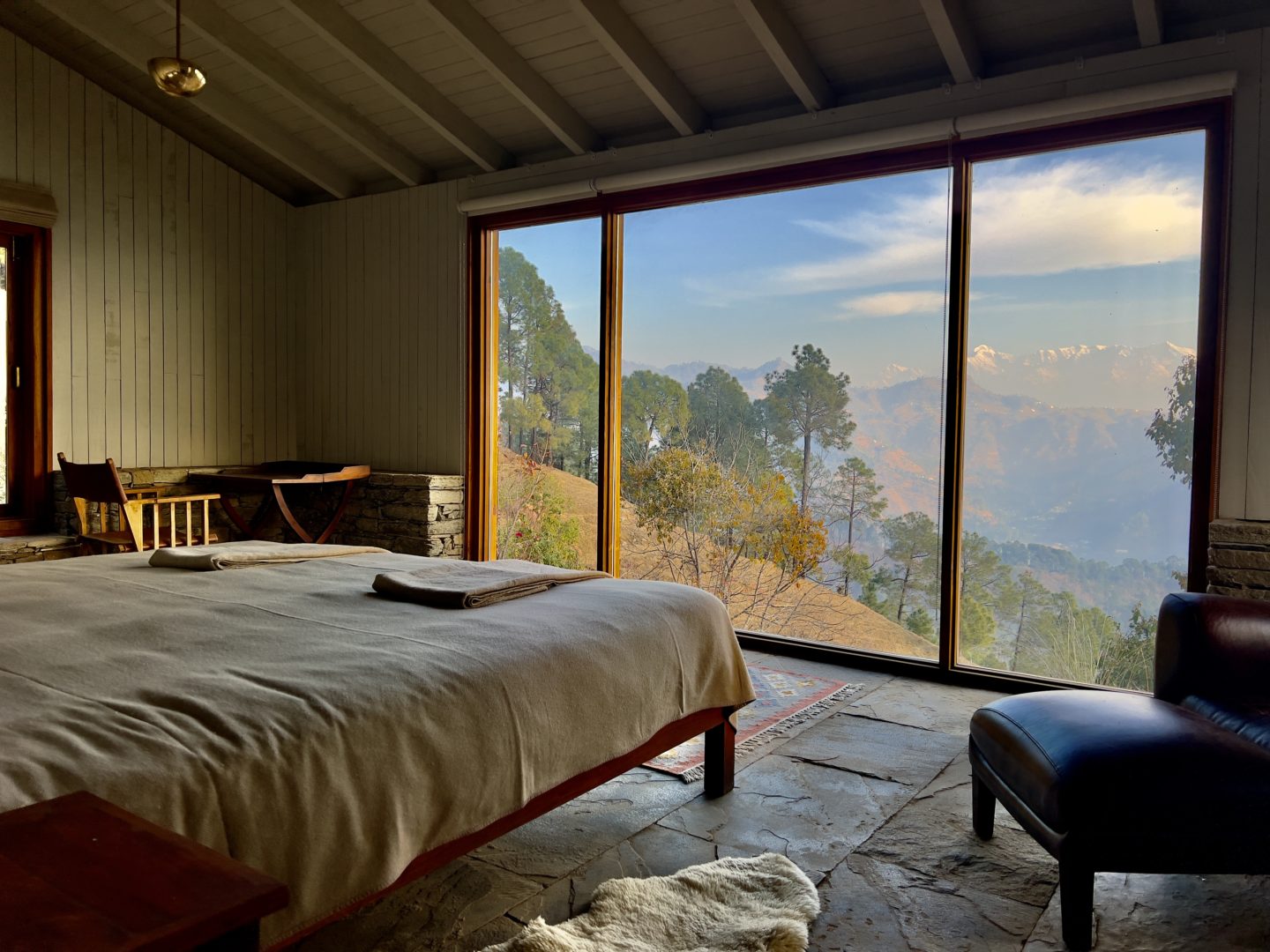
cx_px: 635
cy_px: 476
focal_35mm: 26
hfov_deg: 67.3
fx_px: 954
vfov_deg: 53.1
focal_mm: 5.7
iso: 50
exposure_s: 1/418
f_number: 1.5
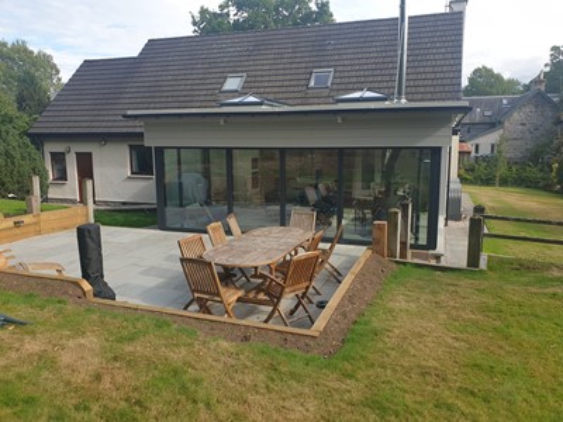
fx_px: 423
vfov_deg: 53.1
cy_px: 211
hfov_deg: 67.3
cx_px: 282
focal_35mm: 26
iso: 50
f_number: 2.4
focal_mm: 4.3
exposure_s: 1/690
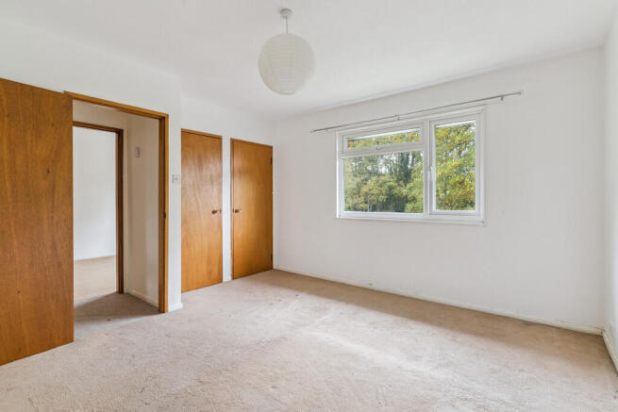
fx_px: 292
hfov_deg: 93.3
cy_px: 206
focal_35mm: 17
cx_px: 309
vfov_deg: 70.5
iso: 800
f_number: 6.3
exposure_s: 1/15
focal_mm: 17
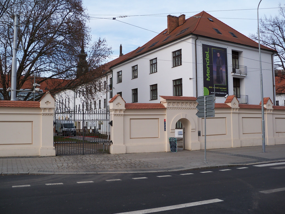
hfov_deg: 52.6
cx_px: 142
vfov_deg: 40.7
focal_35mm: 35
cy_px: 107
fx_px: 288
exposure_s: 1/250
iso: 64
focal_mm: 6.2
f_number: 3.5
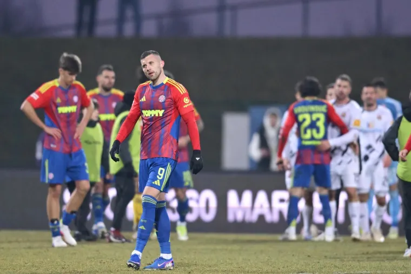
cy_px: 137
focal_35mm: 600
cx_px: 206
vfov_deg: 2.3
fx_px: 6847
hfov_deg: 3.4
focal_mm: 400
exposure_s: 1/2500
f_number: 2.8
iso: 4000
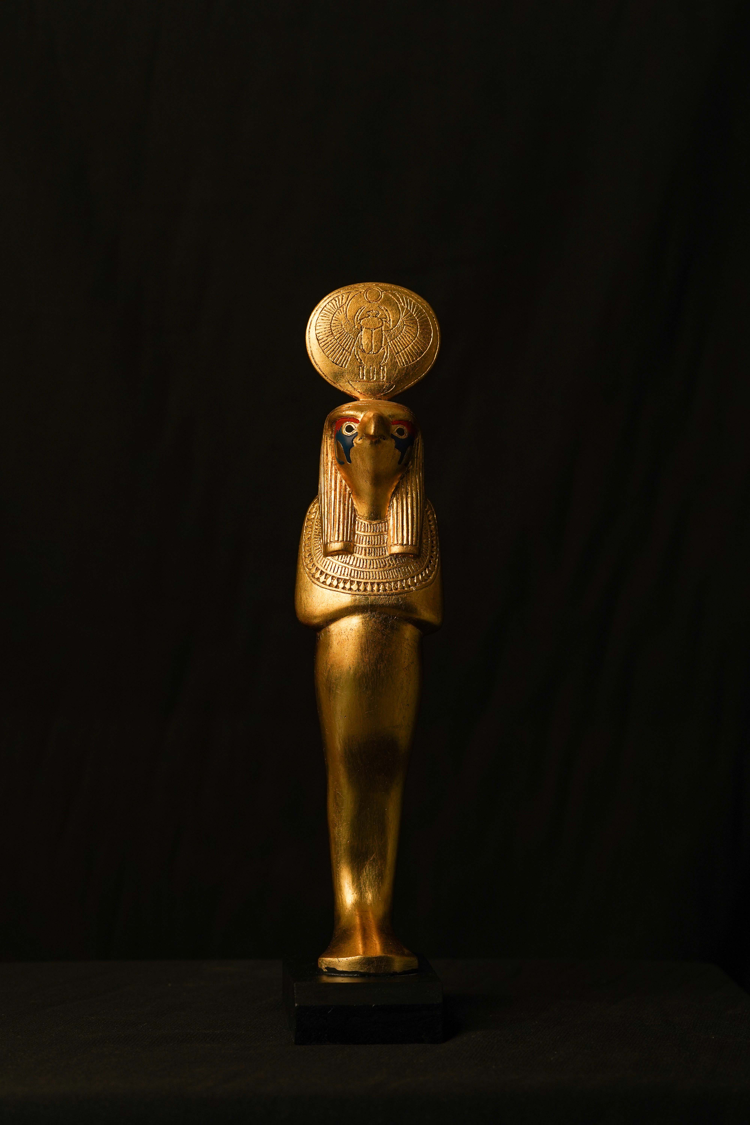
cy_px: 562
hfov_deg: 13.0
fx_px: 3281
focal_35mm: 105
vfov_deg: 19.5
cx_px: 375
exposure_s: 1/100
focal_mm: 105
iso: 400
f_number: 5
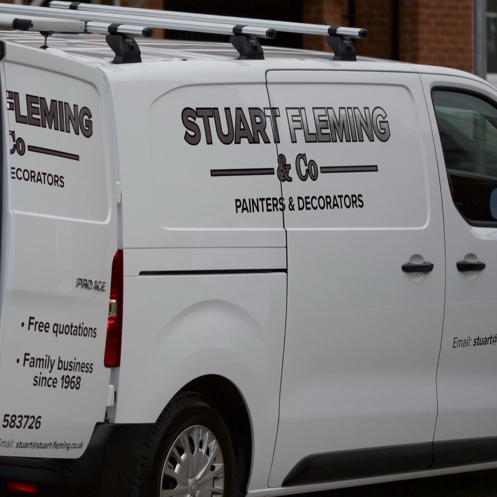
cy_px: 248
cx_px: 129
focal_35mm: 269
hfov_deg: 6.5
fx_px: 4370
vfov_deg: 6.5
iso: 110
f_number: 2.8
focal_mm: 105
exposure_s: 1/2000
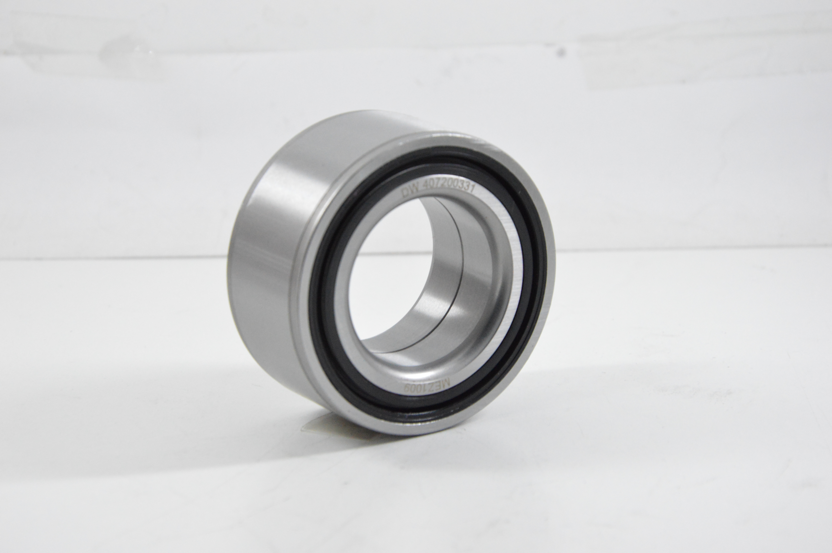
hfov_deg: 17.1
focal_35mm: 120
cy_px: 276
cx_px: 416
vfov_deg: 11.4
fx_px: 2771
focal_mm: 80
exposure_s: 1/100
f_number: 8
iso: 3200
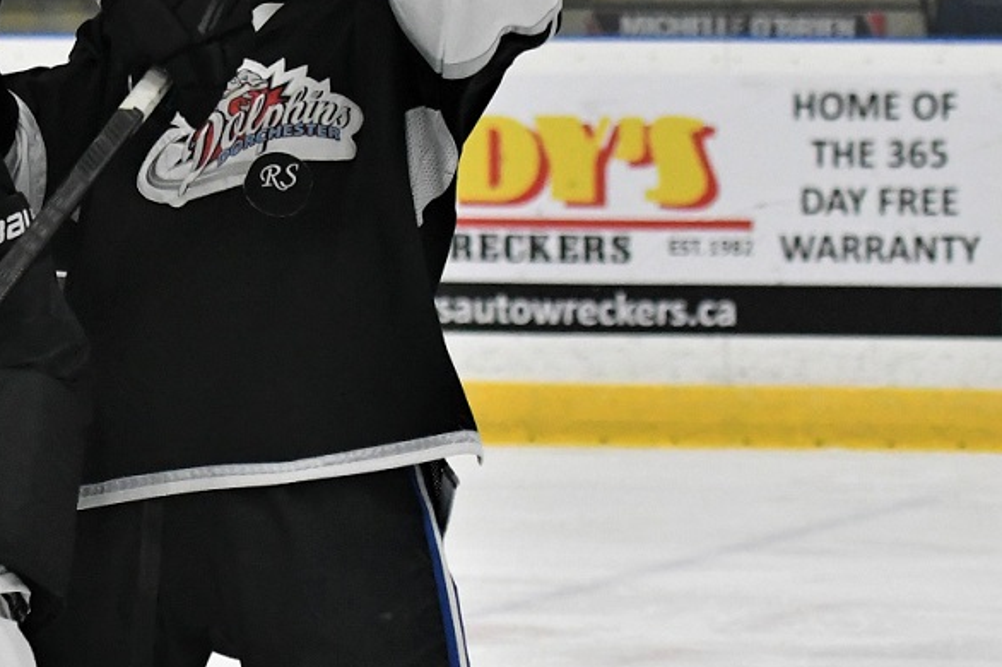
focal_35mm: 261
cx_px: 87
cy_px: 469
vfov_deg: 5.3
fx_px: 7260
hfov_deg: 7.9
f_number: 2.8
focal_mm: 70
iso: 3600
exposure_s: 1/1000
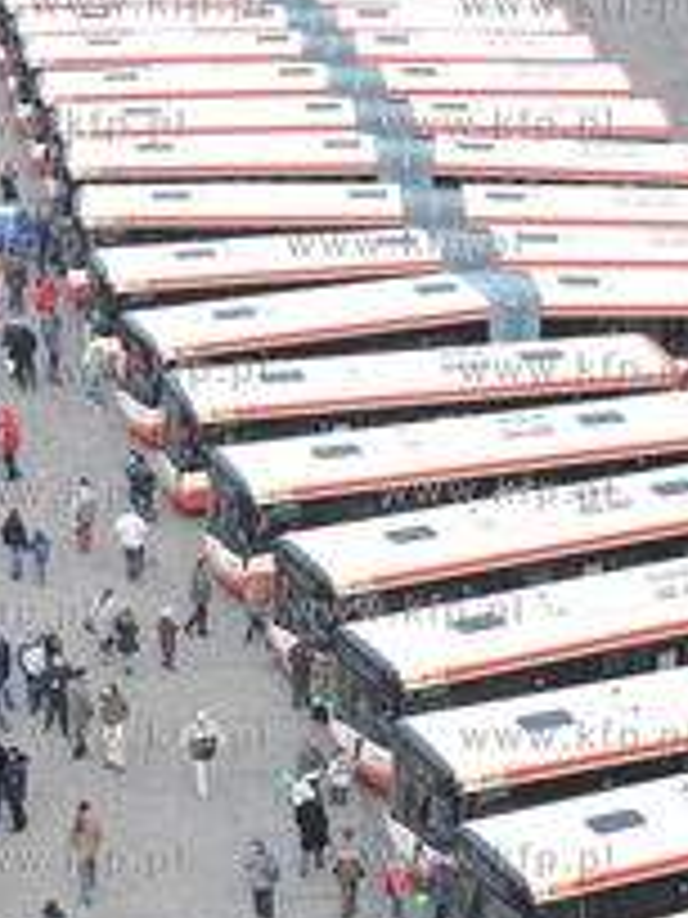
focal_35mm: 132
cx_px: 436
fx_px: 3498
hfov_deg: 11.2
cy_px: 729
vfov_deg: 14.9
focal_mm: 70
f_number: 8
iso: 640
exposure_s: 1/320
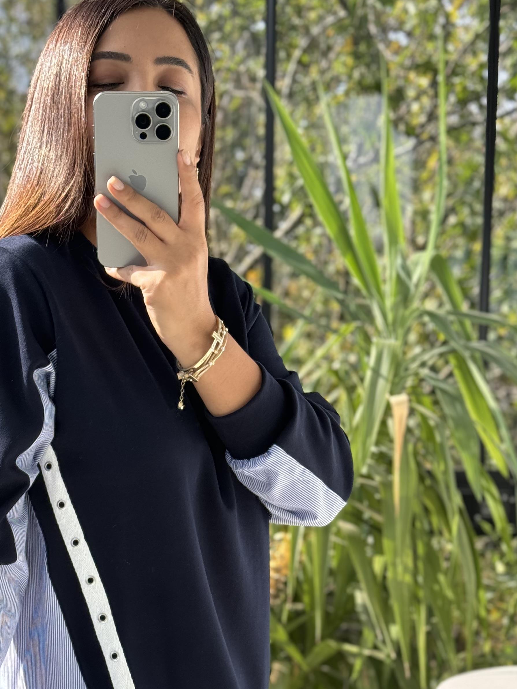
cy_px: 510
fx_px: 1613
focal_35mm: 81
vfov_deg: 23.9
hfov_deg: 18.1
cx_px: 160
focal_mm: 6.76
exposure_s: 1/314
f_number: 1.78
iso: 64
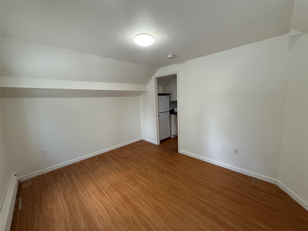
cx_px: 154
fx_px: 125
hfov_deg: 102.1
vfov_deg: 85.7
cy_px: 116
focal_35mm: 14
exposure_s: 1/120
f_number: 2.2
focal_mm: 2.22
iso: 320
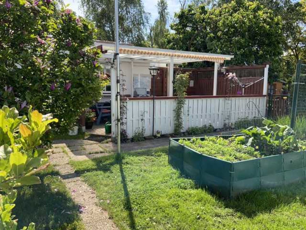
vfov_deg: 48.2
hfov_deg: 61.7
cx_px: 153
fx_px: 256
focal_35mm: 29
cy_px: 115
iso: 16
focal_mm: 3
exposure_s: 1/829
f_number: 1.8
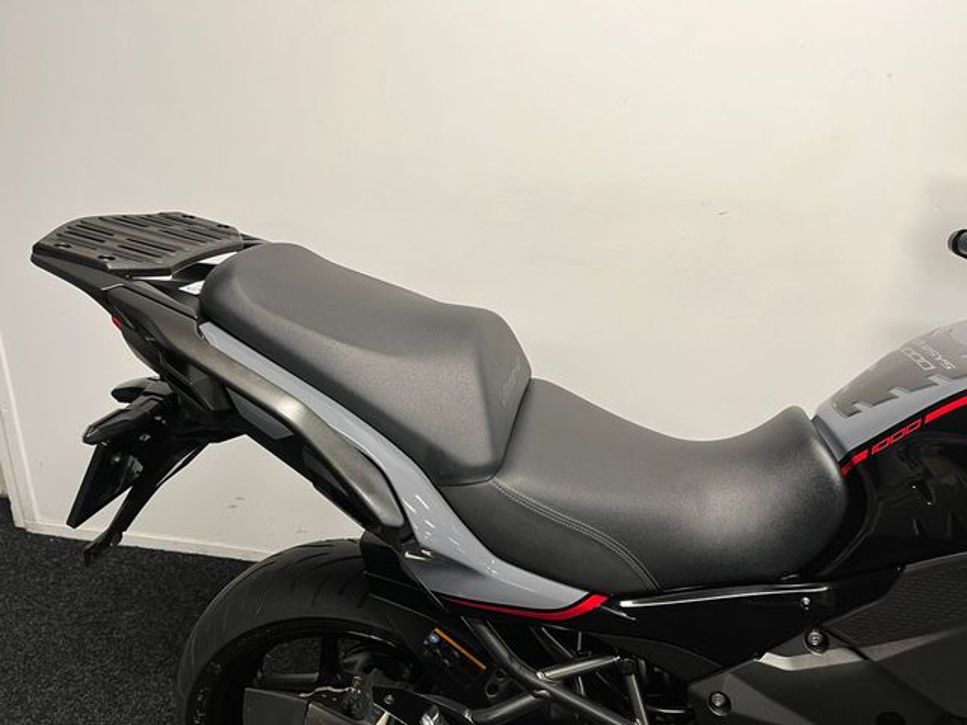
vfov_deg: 53.1
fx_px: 726
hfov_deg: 67.3
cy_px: 362
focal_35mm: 26
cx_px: 484
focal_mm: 5.1
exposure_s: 1/50
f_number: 1.6
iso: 80
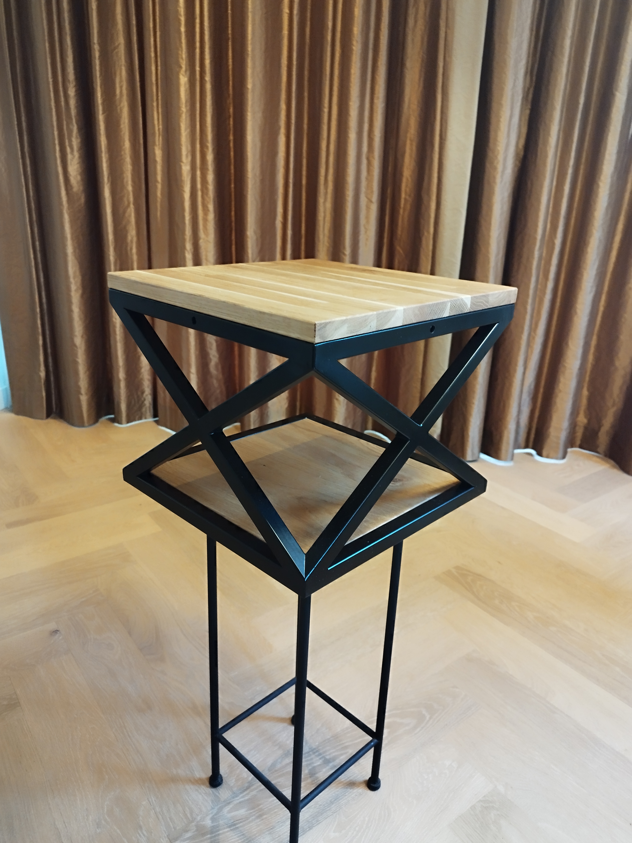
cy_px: 422
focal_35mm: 24
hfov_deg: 56.8
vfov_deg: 71.6
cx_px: 316
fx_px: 584
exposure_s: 1/20
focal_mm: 5.89
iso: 1700
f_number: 1.89
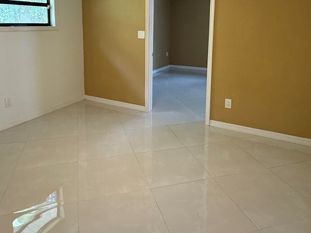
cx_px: 146
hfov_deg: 63.4
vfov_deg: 47.6
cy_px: 53
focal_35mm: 28
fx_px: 252
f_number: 2.2
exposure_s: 1/120
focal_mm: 2.22
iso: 400
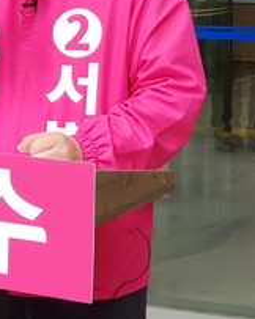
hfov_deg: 10.6
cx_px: 16
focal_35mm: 145
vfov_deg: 13.2
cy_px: 16
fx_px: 1370
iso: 40
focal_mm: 6
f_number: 2.4
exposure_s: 1/120
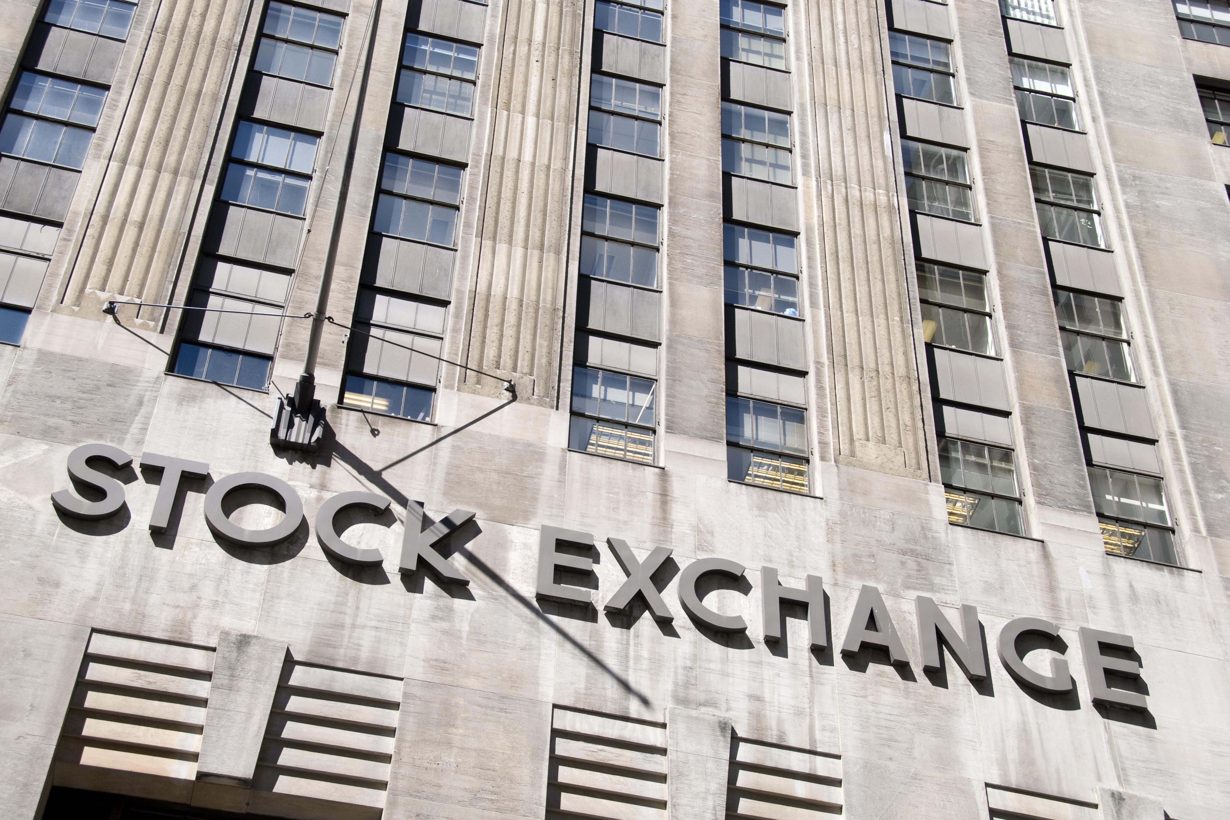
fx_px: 2050
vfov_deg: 22.6
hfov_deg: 33.4
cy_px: 410
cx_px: 615
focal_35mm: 60
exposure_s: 1/250
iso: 100
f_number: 8
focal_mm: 40
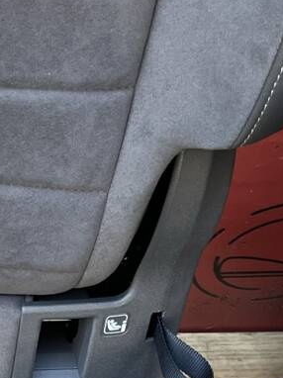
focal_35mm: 109
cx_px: -182
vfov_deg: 16.6
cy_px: 543
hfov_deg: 12.7
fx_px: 1189
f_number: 1.6
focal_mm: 5.1
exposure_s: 1/121
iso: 80
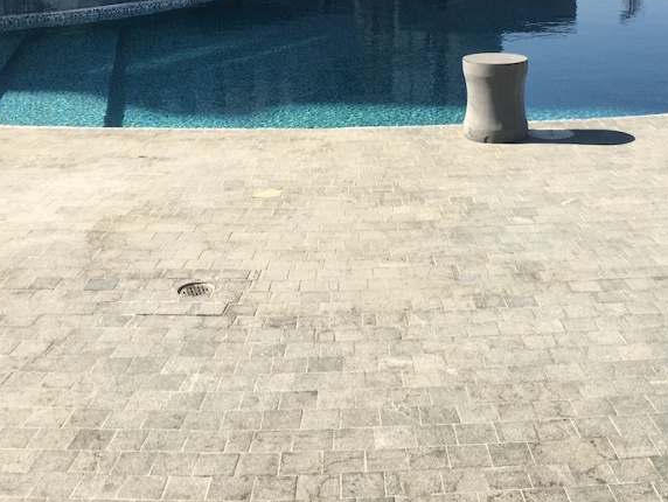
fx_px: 1043
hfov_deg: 35.4
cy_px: 46
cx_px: 389
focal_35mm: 54
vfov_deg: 26.1
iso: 25
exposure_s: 1/916
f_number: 2.2
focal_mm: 4.15
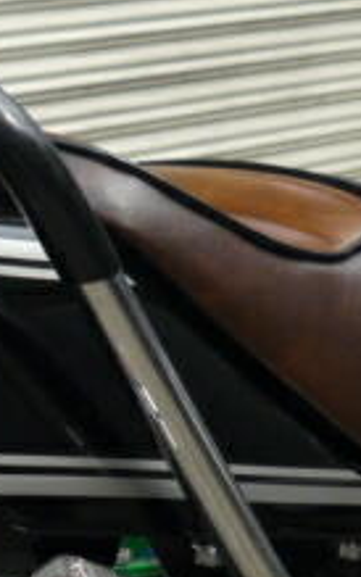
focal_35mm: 164
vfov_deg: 12.7
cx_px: 45
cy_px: 379
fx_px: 2580
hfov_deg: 8.0
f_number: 2.8
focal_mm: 5.5
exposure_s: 1/320
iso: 100
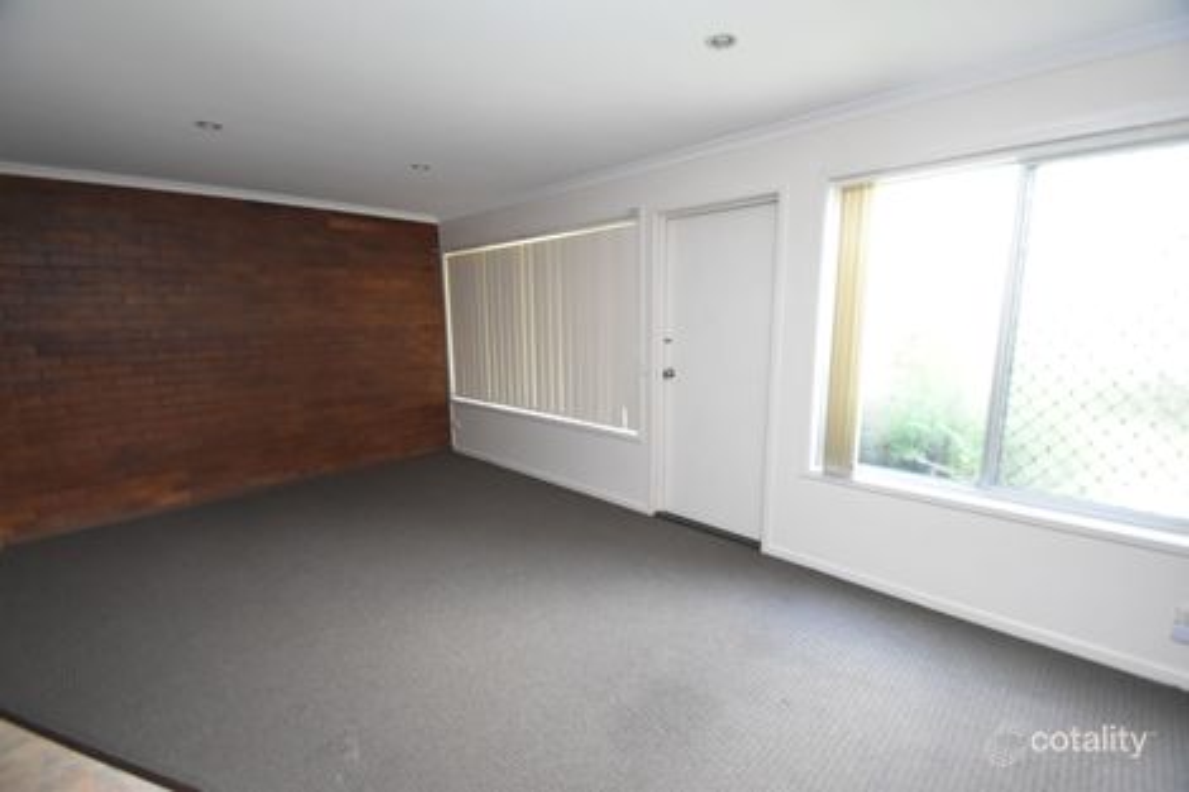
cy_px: 396
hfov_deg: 100.4
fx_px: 495
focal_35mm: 15
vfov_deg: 77.3
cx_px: 594
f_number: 3.5
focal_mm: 10
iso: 2800
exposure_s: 1/60
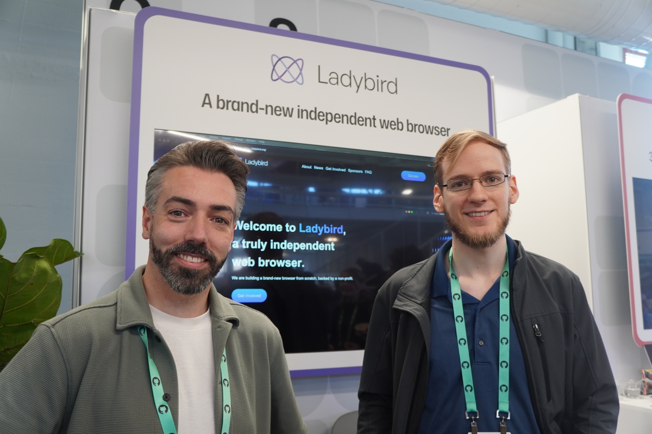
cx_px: 326
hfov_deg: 59.5
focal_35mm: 32
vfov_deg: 41.7
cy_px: 217
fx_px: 570
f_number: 4
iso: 320
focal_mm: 21
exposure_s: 1/40
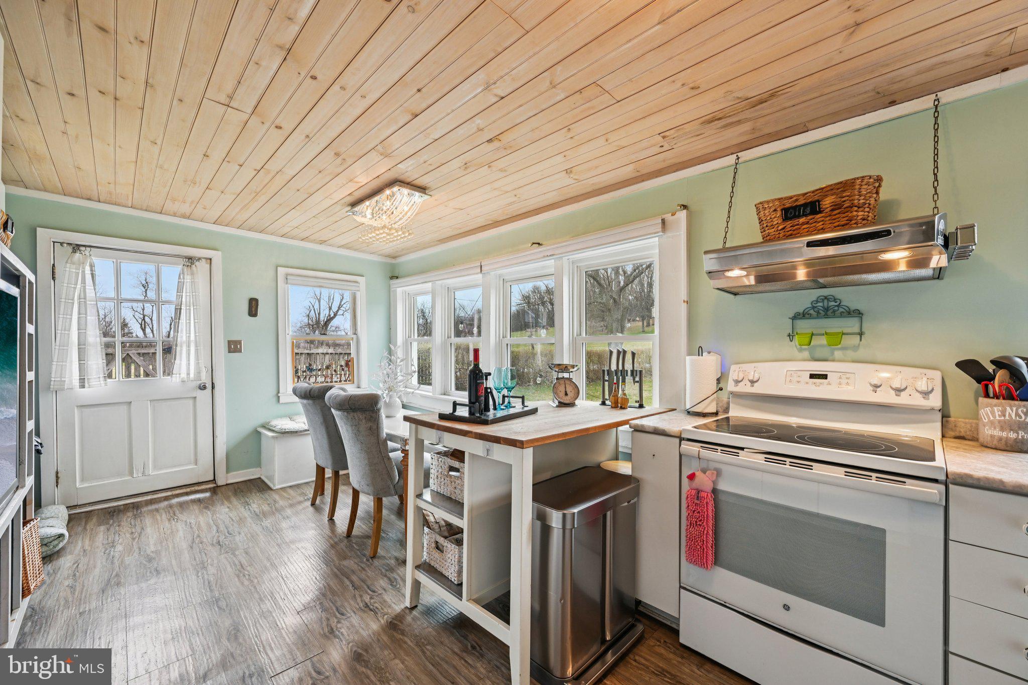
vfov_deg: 81.2
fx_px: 400
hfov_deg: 104.3
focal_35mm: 14
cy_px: 342
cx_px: 514
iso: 100
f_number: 8
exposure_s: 1/40
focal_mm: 14
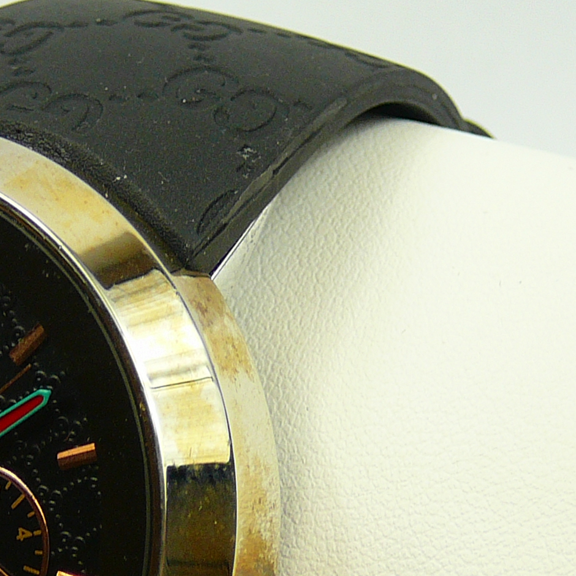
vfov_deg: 12.2
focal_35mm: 142
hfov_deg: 12.2
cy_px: 504
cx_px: 45
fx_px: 2673
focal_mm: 8.7
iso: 80
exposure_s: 1/40
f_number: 3.5
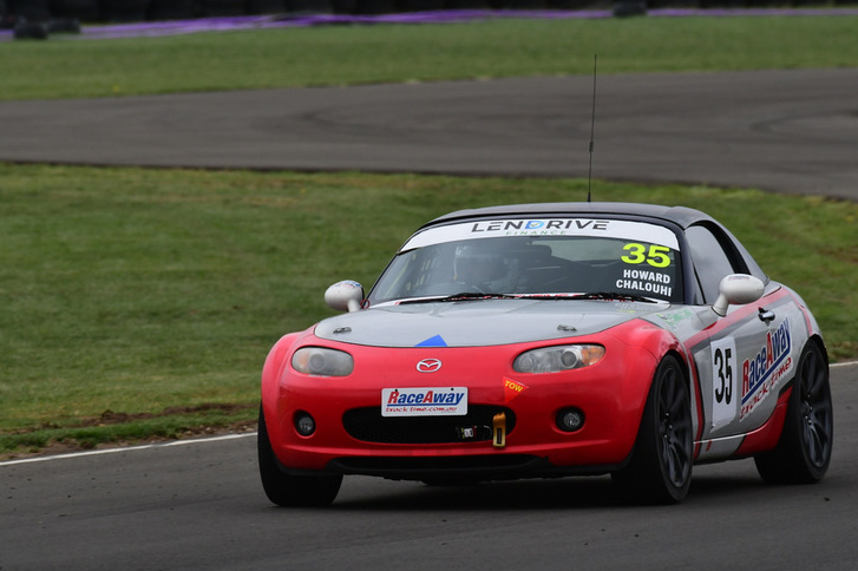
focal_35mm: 793
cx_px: 464
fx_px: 18890
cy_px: 280
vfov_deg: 1.7
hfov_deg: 2.6
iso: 400
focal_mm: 480
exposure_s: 1/640
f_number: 10
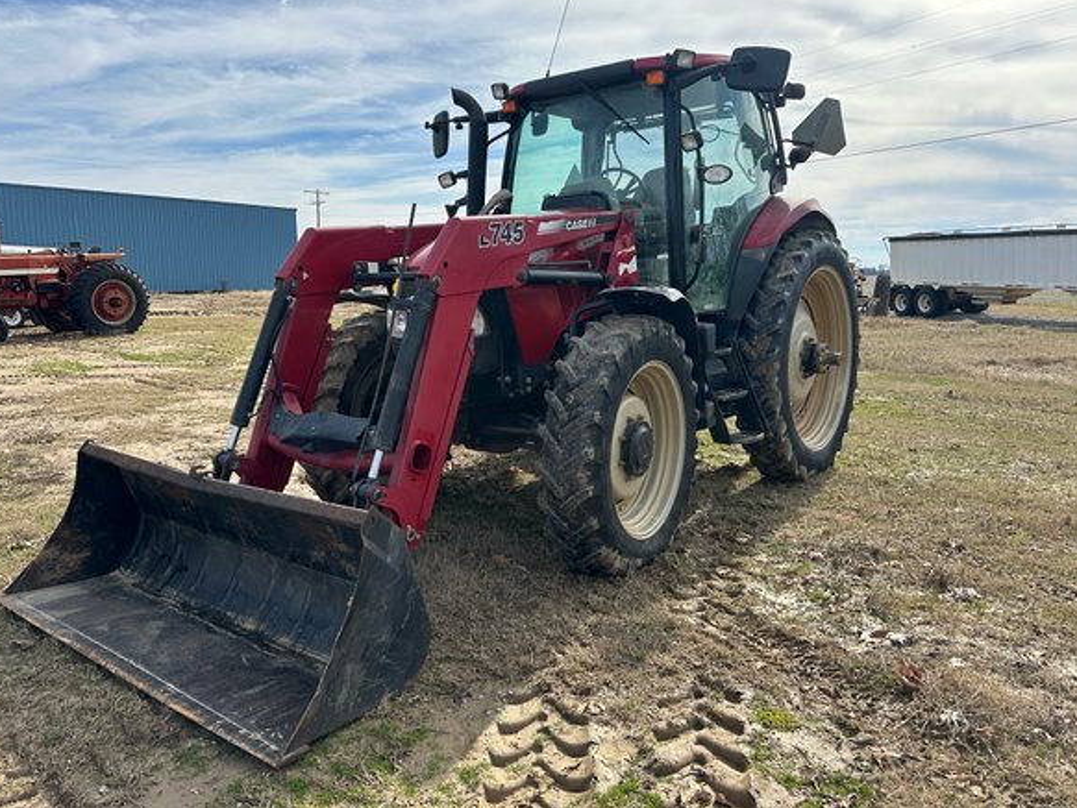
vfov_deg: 53.0
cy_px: 373
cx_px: 499
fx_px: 809
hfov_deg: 67.2
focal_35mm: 26
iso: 80
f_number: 1.78
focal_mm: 6.86
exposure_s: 1/4184
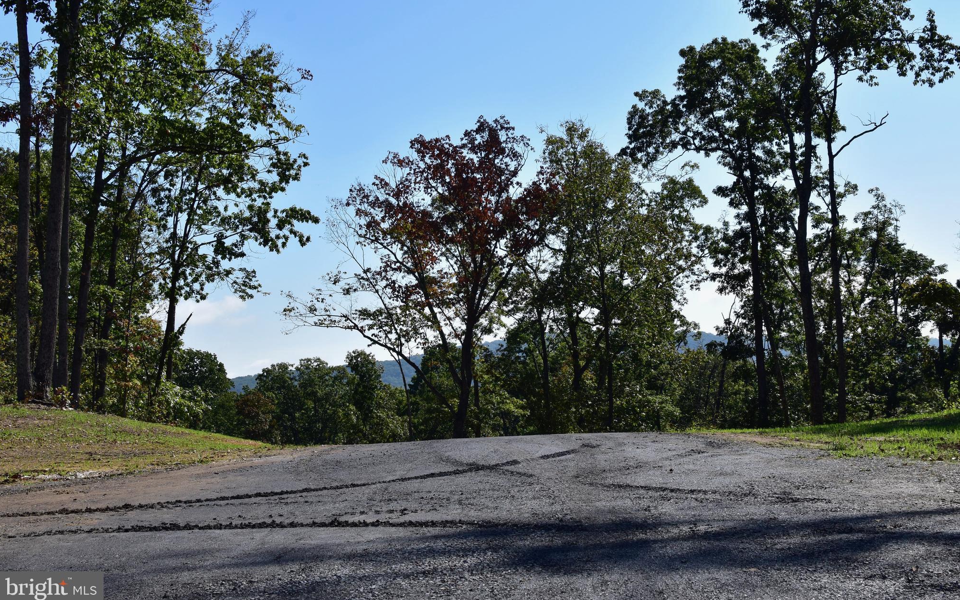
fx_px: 1426
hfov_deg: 37.2
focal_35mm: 55
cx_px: 487
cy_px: 280
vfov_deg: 23.7
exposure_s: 1/500
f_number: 11
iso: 250
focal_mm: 35
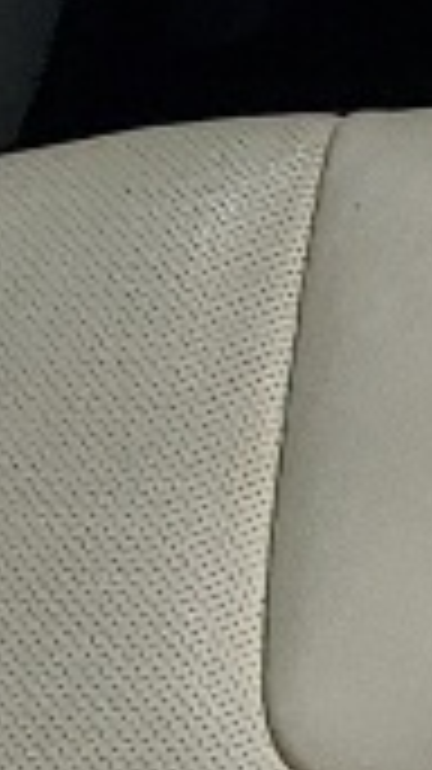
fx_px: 5405
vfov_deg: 8.0
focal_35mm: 265
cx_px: 2398
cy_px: -239
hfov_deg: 3.9
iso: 50
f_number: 1.5
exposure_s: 1/185
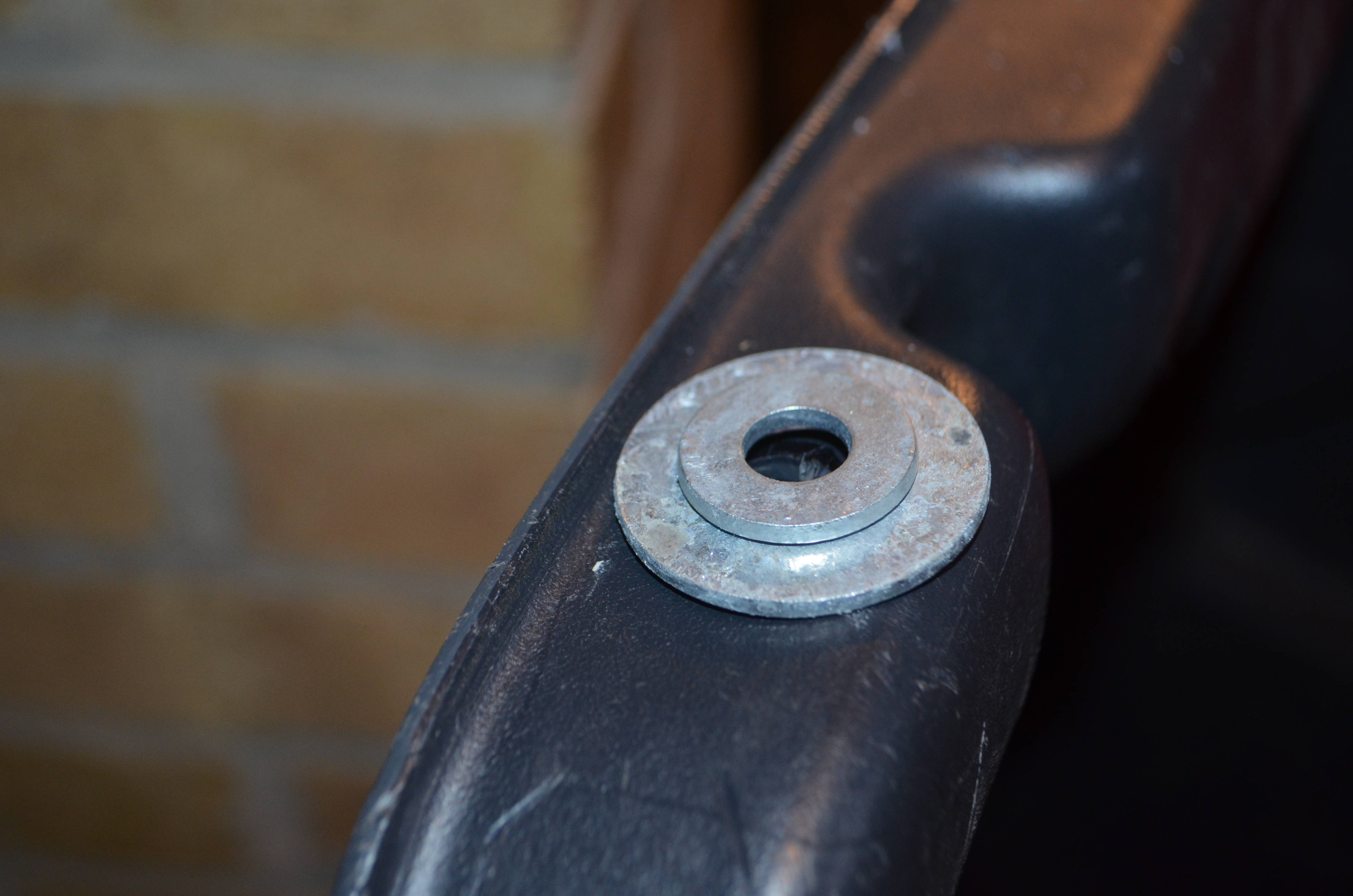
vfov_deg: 26.4
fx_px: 1913
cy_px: 448
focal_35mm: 51
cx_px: 676
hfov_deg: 39.0
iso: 800
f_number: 5
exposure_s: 1/60
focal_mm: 34
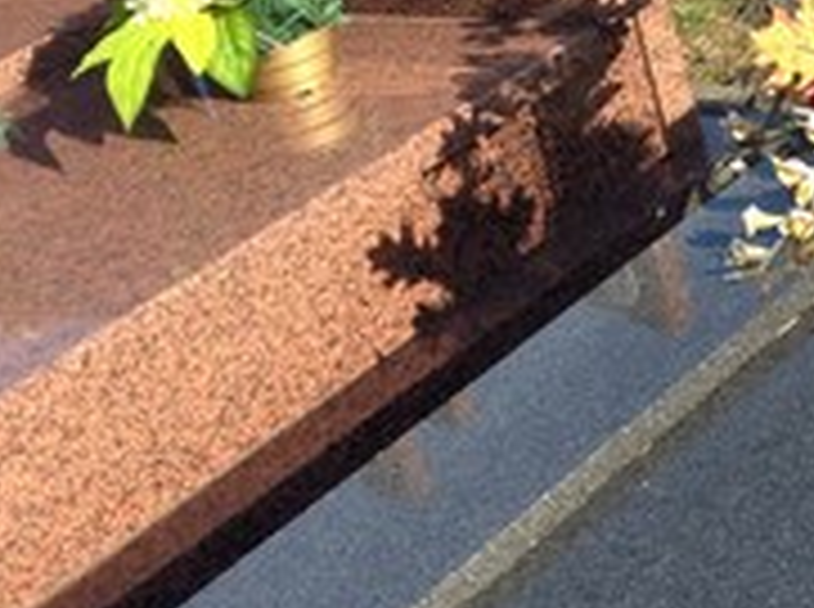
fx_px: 2746
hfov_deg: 16.0
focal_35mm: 117
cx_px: 1061
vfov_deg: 12.6
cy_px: 122
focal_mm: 4.12
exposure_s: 1/616
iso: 50
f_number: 2.4
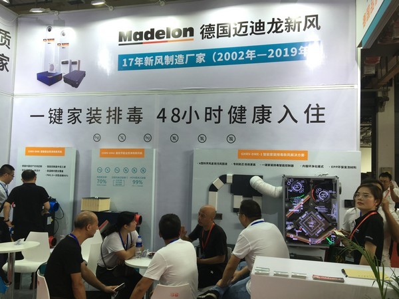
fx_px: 334
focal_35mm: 29
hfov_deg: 61.7
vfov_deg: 48.2
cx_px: 200
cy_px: 150
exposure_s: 1/50
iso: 25
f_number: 2.2
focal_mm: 4.15
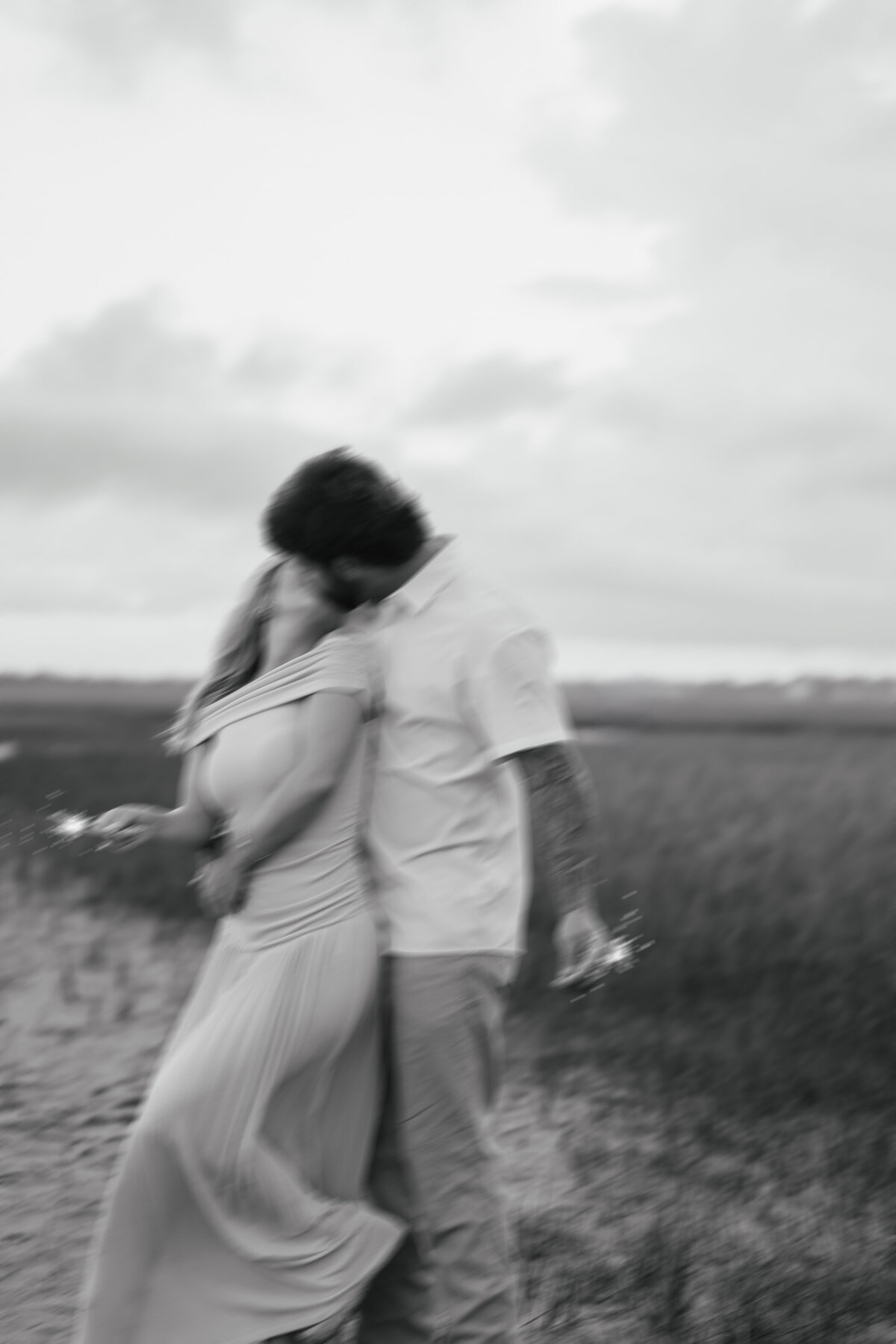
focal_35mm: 50
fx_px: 1867
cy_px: 672
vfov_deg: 39.6
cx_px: 448
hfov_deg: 27.0
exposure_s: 1/2000
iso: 160
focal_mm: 50
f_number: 1.4
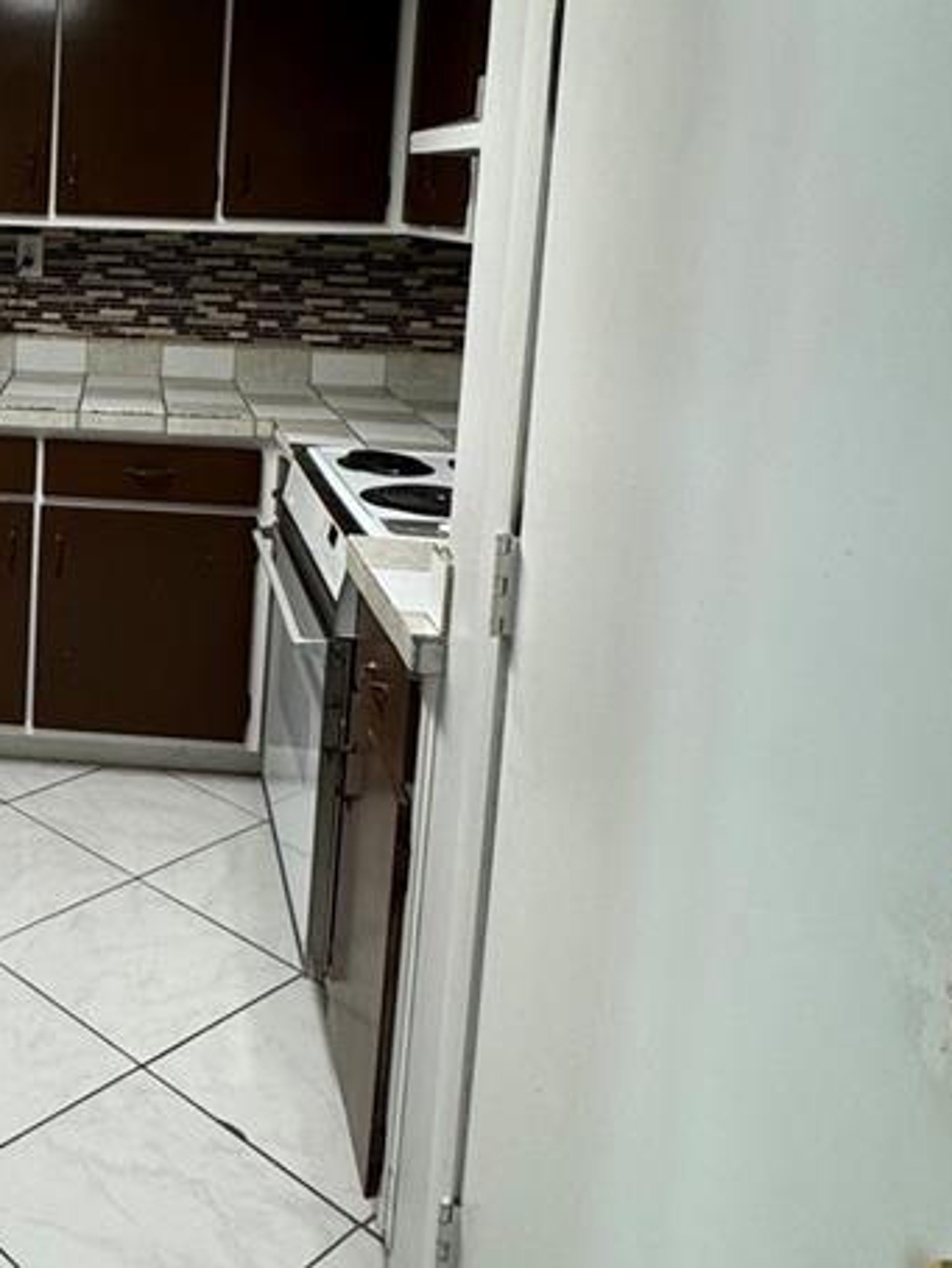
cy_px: 355
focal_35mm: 37
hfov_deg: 35.0
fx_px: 1355
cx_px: -6
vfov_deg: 48.6
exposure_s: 1/120
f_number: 2.2
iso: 160
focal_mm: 2.22
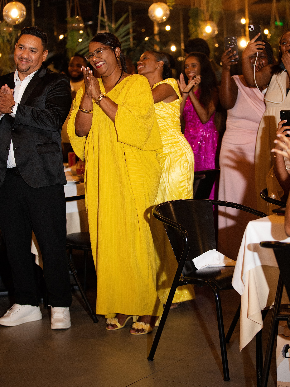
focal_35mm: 76
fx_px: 849
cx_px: 145
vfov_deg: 25.6
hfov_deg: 19.4
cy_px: 172
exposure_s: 1/160
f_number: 2.8
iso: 1600
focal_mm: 70
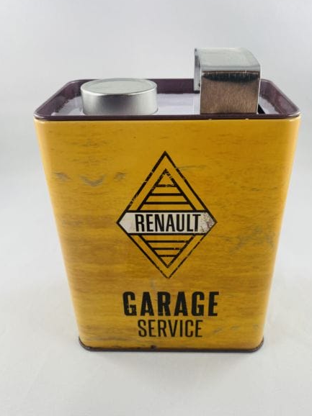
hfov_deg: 46.7
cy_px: 230
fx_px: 361
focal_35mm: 30
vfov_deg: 59.8
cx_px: 167
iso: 64
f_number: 1.8
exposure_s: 1/100
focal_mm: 4.25
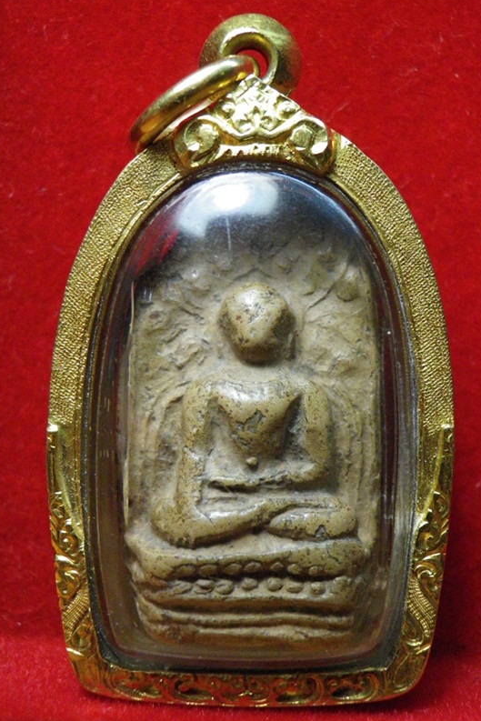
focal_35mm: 43
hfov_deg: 31.2
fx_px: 861
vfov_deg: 45.4
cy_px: 359
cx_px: 251
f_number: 3.9
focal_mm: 7.3
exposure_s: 1/50
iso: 500
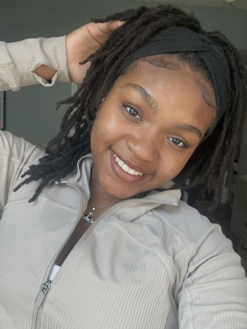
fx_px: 285
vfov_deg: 60.0
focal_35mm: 30
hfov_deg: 46.8
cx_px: 124
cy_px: 164
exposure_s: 1/60
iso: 320
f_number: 2.2
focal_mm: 2.71
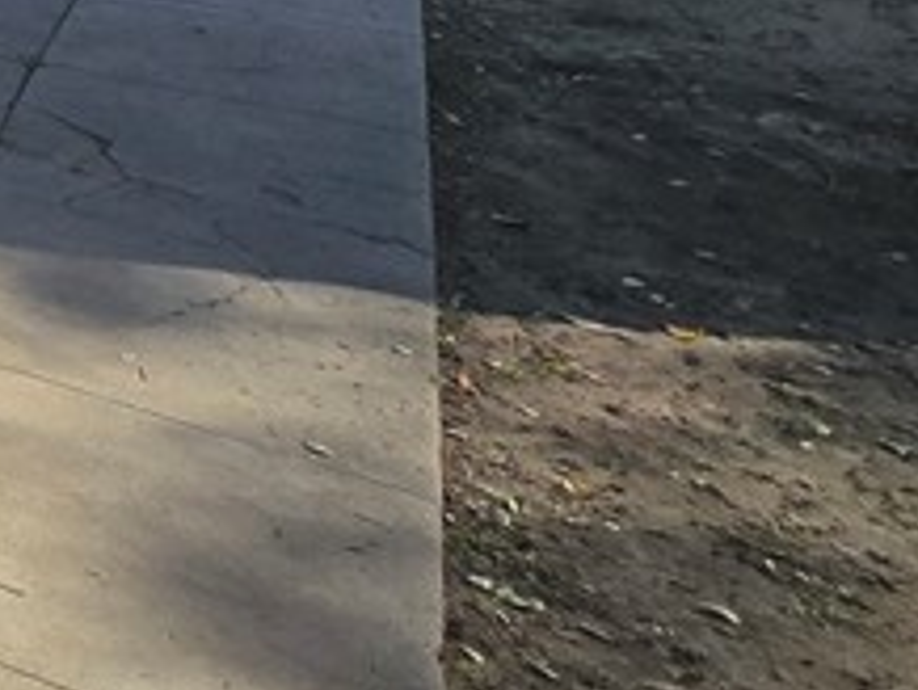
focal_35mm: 61
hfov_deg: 17.1
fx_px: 1619
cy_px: -505
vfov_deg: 19.1
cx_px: -1095
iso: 50
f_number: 2.2
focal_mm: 2.2
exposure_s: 1/664
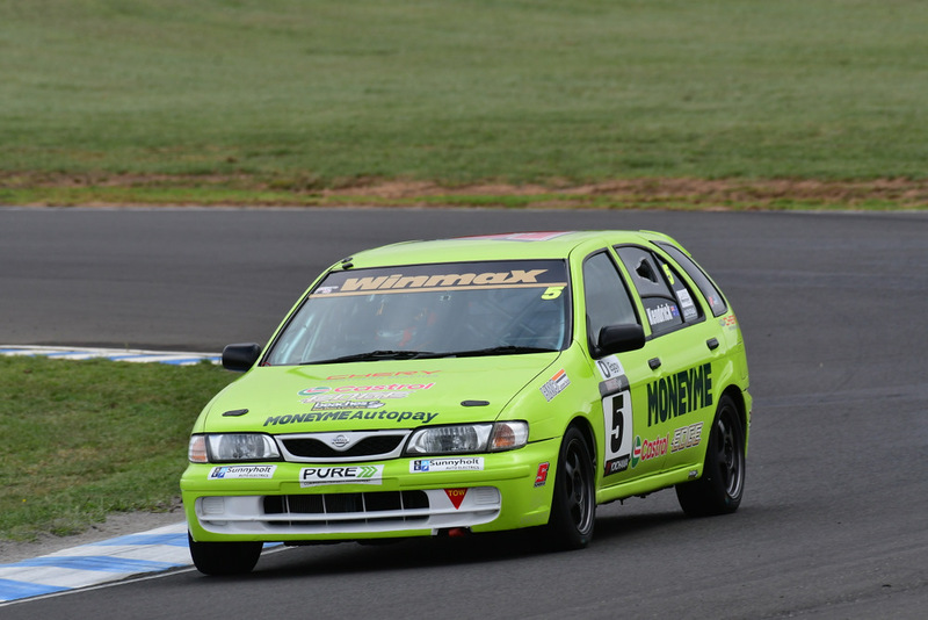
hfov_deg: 2.7
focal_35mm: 750
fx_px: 19339
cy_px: 310
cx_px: 464
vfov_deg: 1.8
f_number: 10
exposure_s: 1/640
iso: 500
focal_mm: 500
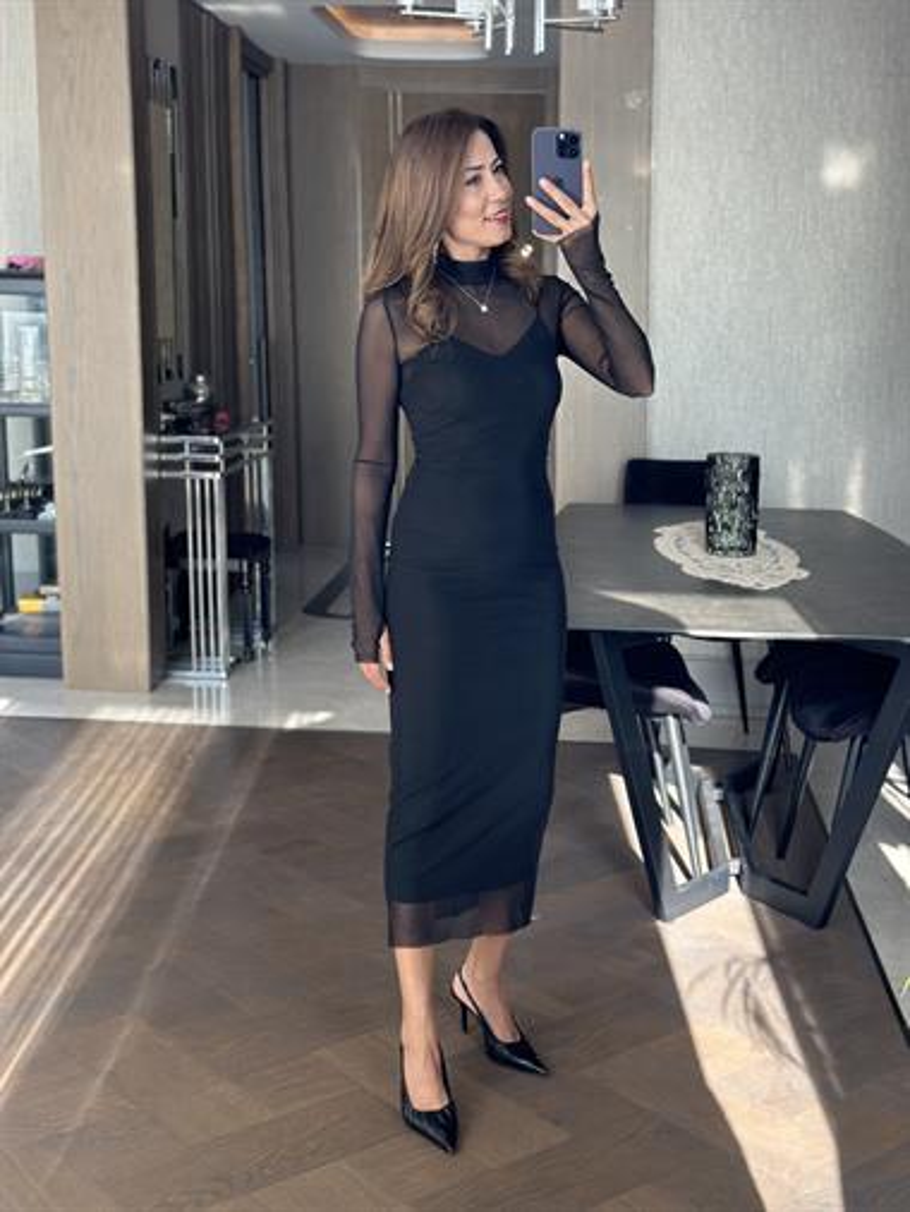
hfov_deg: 30.3
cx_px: 455
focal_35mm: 48
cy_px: 606
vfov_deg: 39.6
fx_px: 1681
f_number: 1.78
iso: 80
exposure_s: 1/195
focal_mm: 6.86
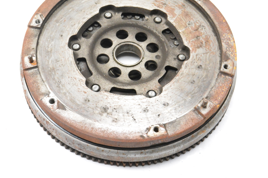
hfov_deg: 34.4
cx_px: 114
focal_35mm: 58
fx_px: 432
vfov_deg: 23.3
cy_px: 67
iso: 6400
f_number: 9
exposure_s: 1/320
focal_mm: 30
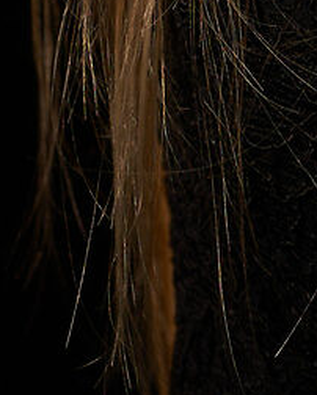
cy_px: -1288
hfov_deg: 2.0
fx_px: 8890
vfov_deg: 2.5
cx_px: 774
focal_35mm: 759
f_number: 8
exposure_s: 1/125
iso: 100
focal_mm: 85
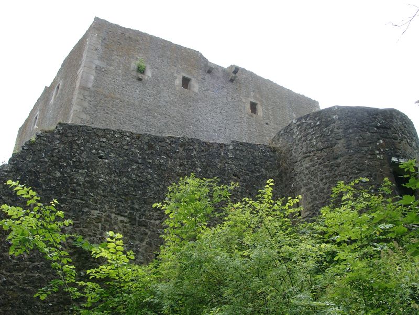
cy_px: 158
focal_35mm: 34
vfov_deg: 41.8
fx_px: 412
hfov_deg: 54.0
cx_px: 210
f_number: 4
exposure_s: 1/194
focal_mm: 7.13
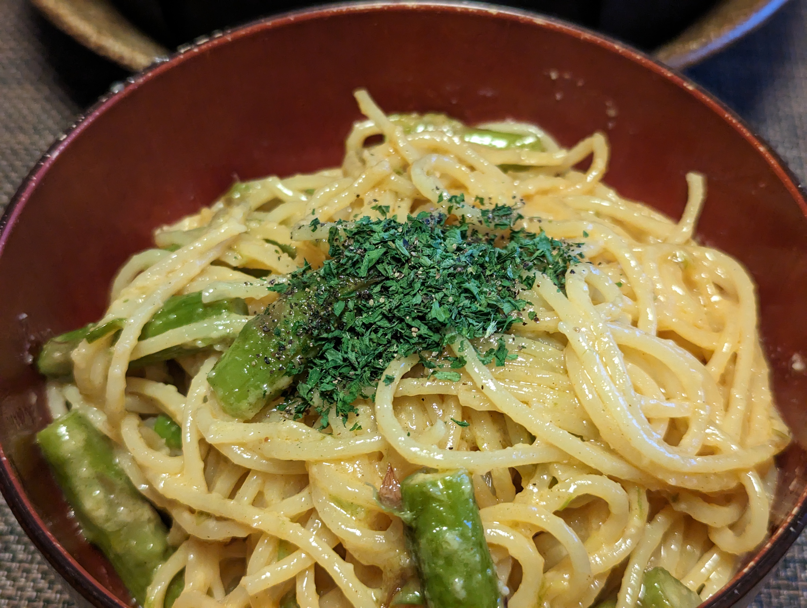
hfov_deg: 39.6
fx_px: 1121
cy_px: 304
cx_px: 404
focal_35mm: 48
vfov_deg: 30.3
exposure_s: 1/25.5
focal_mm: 6.81
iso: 600
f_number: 1.85
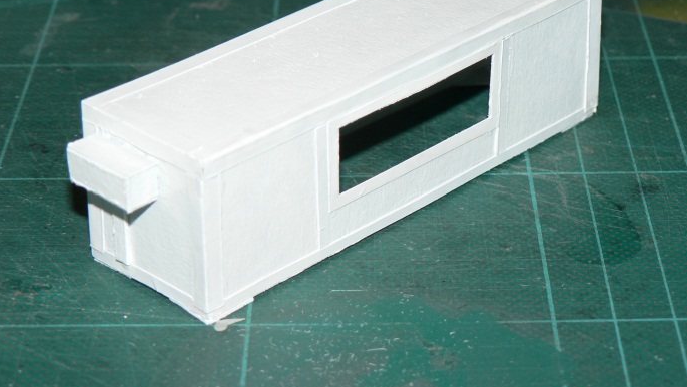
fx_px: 1858
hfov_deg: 20.9
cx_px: 342
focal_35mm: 102
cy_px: 148
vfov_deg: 11.9
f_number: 3.2
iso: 100
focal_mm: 15.5
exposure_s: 1/60
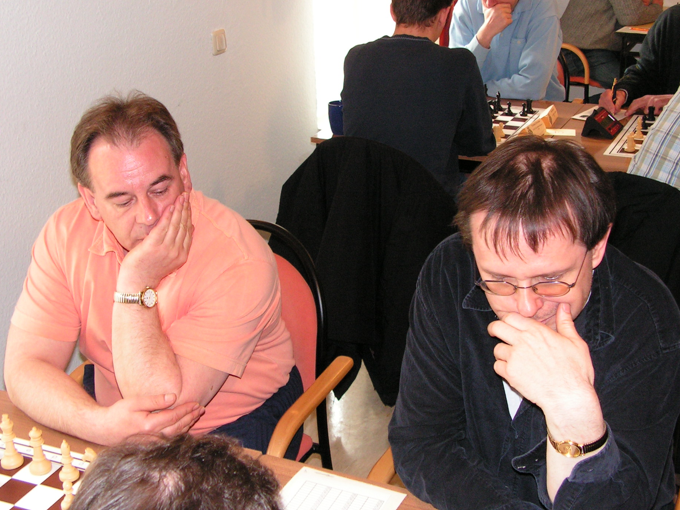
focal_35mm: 50
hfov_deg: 38.2
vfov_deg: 29.1
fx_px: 982
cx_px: 344
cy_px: 228
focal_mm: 7.6
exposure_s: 1/40
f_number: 3.2
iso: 200
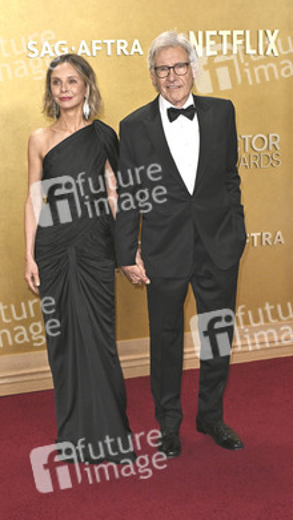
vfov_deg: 45.5
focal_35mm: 45
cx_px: 137
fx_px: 621
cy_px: 262
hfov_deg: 26.5
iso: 2500
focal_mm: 42
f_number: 6.3
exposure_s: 1/320
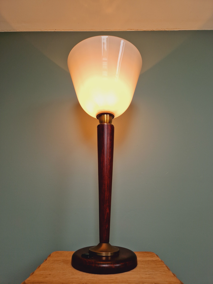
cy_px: 142
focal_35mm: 23
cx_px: 106
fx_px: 189
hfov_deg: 58.9
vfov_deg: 73.9
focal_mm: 5.4
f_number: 1.8
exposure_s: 1/100
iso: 50
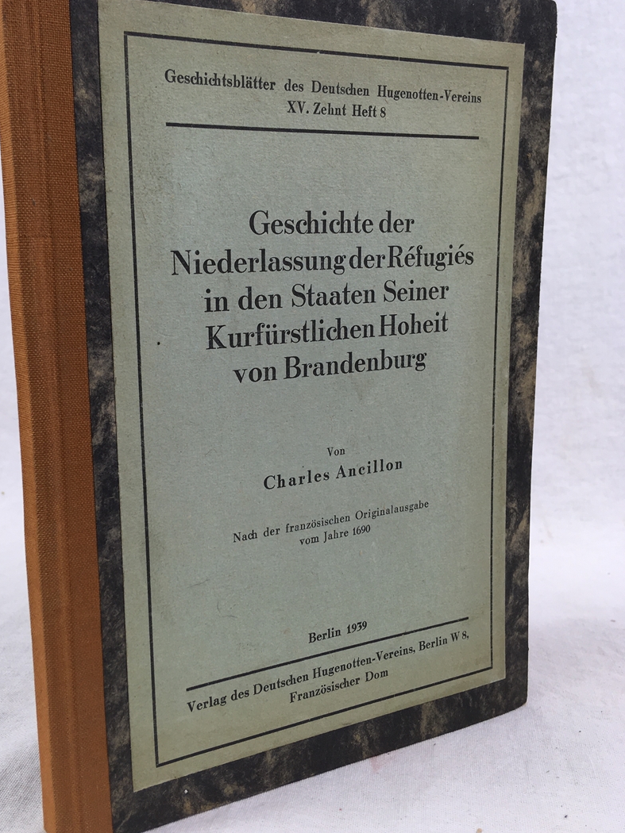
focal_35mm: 35
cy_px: 390
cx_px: 264
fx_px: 843
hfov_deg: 40.6
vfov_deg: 52.6
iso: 25
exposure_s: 1/100
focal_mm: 4.15
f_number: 2.2
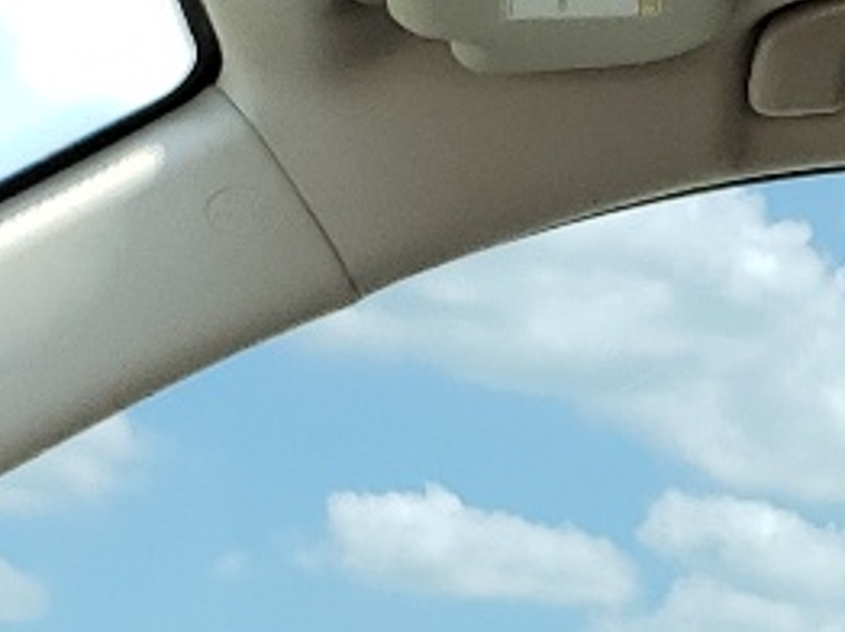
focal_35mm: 159
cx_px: 1113
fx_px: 3878
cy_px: 1780
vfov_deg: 8.2
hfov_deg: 12.1
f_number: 1.5
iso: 50
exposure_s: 1/909
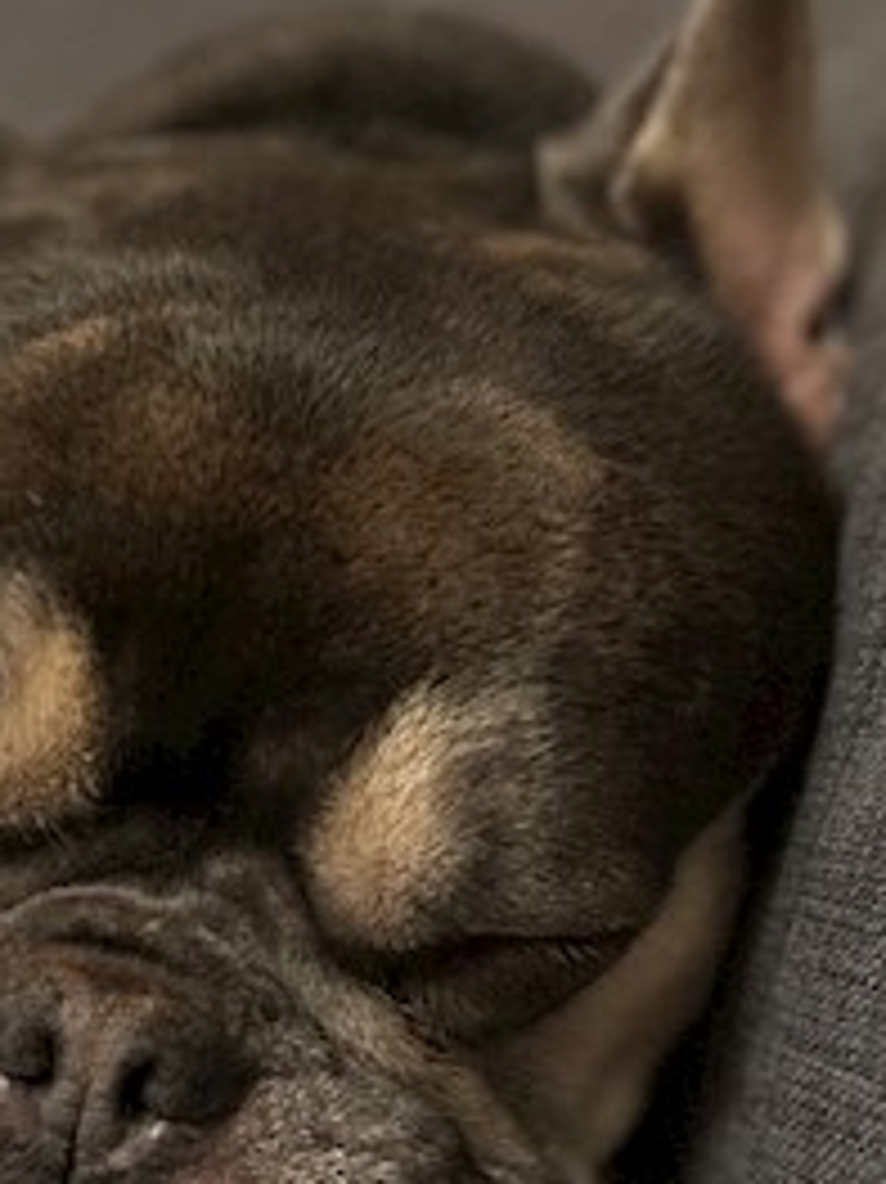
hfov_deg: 21.6
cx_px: 36
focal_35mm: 66
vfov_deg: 28.6
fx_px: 2254
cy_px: 984
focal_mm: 5.7
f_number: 1.5
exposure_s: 1/33
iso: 500
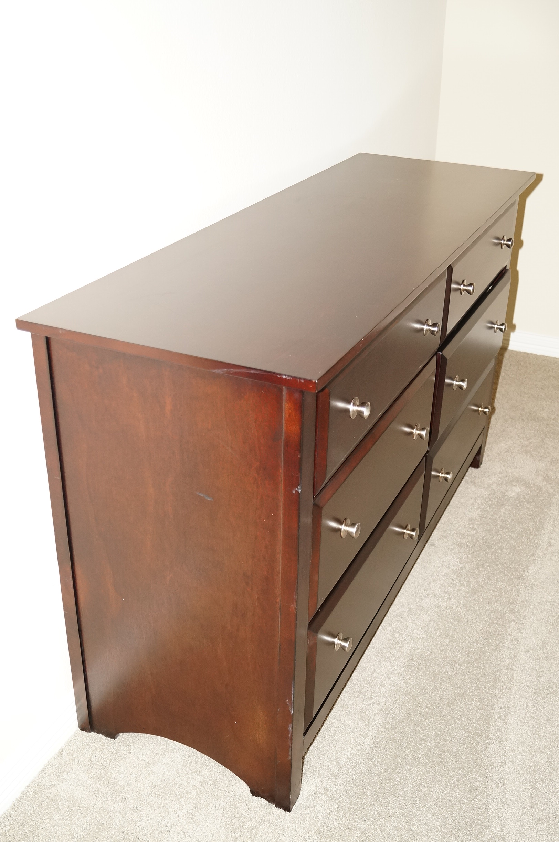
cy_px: 421
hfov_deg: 36.8
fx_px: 841
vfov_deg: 53.2
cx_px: 280
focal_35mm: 36
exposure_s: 1/60
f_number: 4
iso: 800
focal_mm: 24
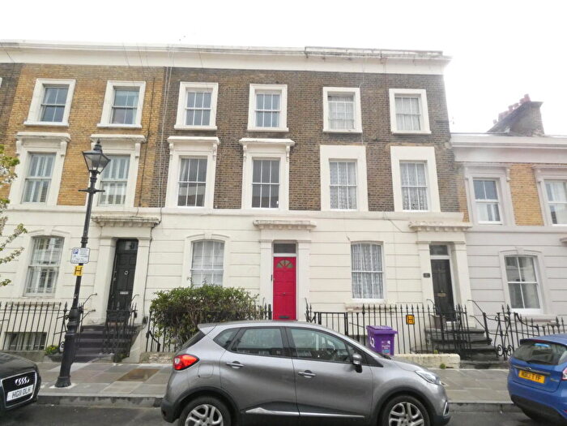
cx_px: 284
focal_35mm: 20
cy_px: 213
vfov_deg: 66.0
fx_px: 328
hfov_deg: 81.7
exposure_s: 1/800
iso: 800
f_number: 5
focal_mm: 3.6
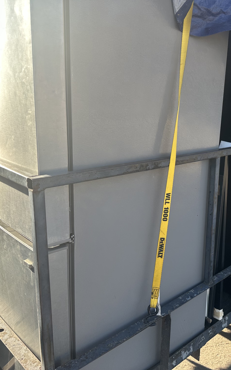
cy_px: 185
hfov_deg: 36.1
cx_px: 183
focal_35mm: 34
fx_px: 342
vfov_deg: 56.7
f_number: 1.78
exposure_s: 1/850
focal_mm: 6.86
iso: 80
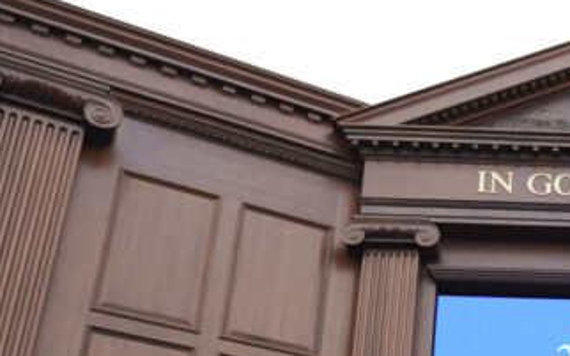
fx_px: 1056
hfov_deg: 27.7
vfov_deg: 17.8
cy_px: 472
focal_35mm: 68
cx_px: 620
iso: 3200
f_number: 2.8
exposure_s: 1/320
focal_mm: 21
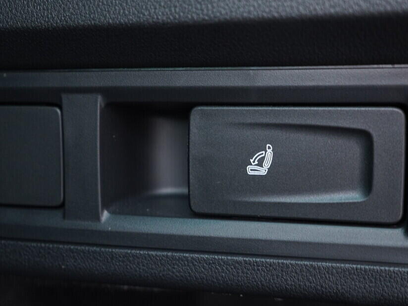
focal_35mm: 43
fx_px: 507
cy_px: 152
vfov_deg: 33.6
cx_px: 246
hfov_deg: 43.6
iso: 800
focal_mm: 24
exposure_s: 1/40
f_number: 2.8
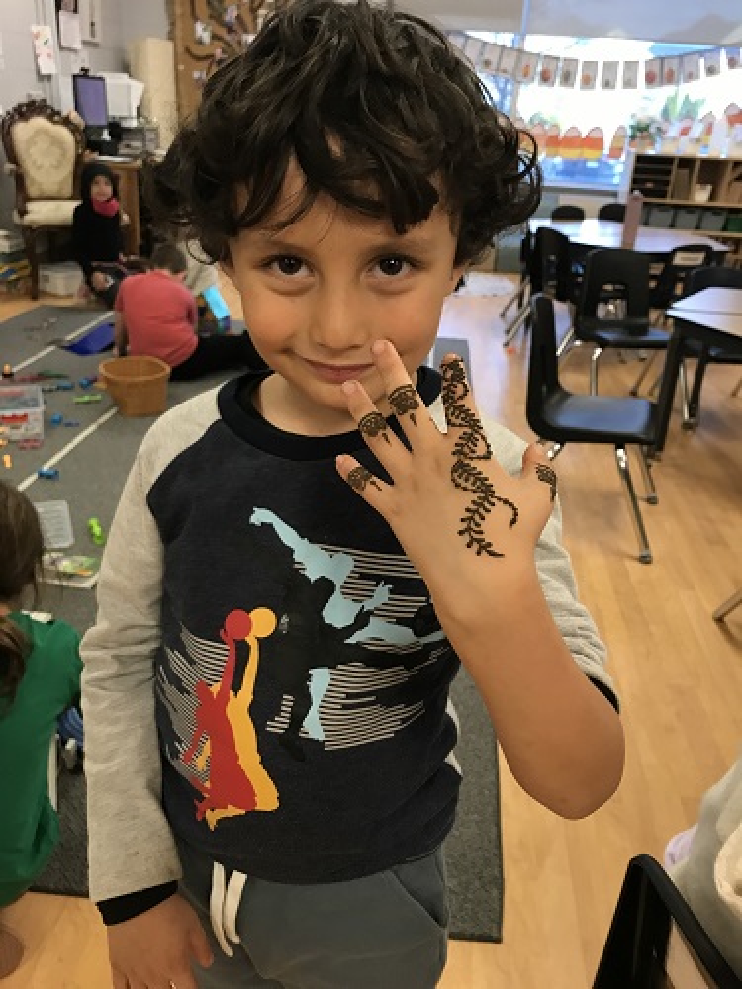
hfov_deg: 49.7
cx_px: 371
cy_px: 494
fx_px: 800
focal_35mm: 28
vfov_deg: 63.4
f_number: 1.8
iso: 50
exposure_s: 1/15
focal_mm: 3.99
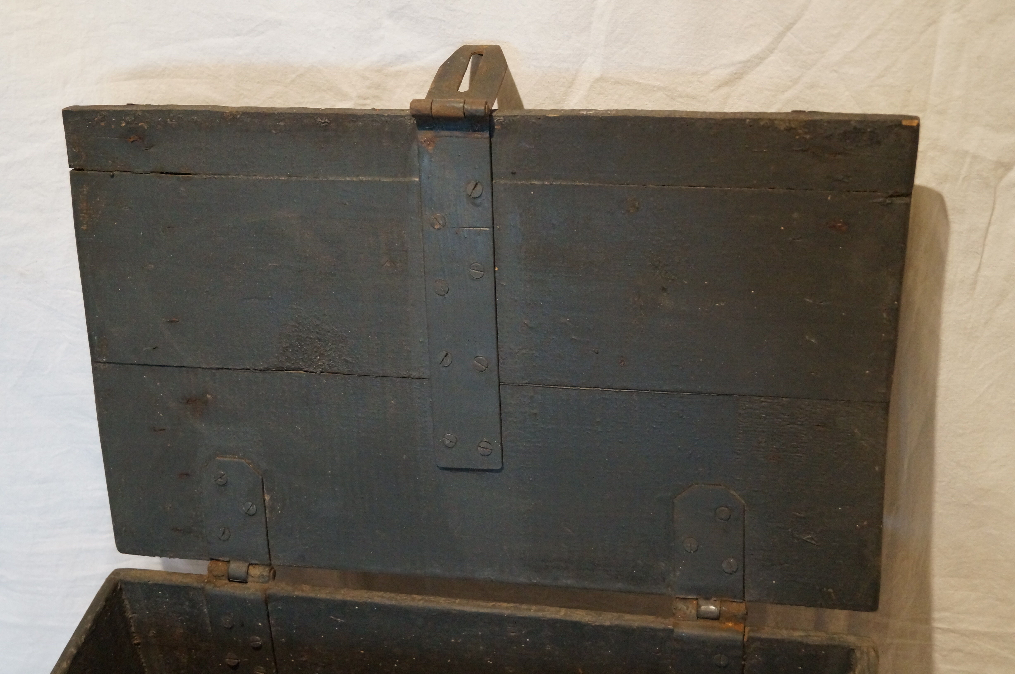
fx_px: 1465
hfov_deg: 38.2
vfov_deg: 25.9
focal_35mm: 52
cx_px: 508
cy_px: 337
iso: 3200
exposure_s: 1/60
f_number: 5
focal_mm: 35
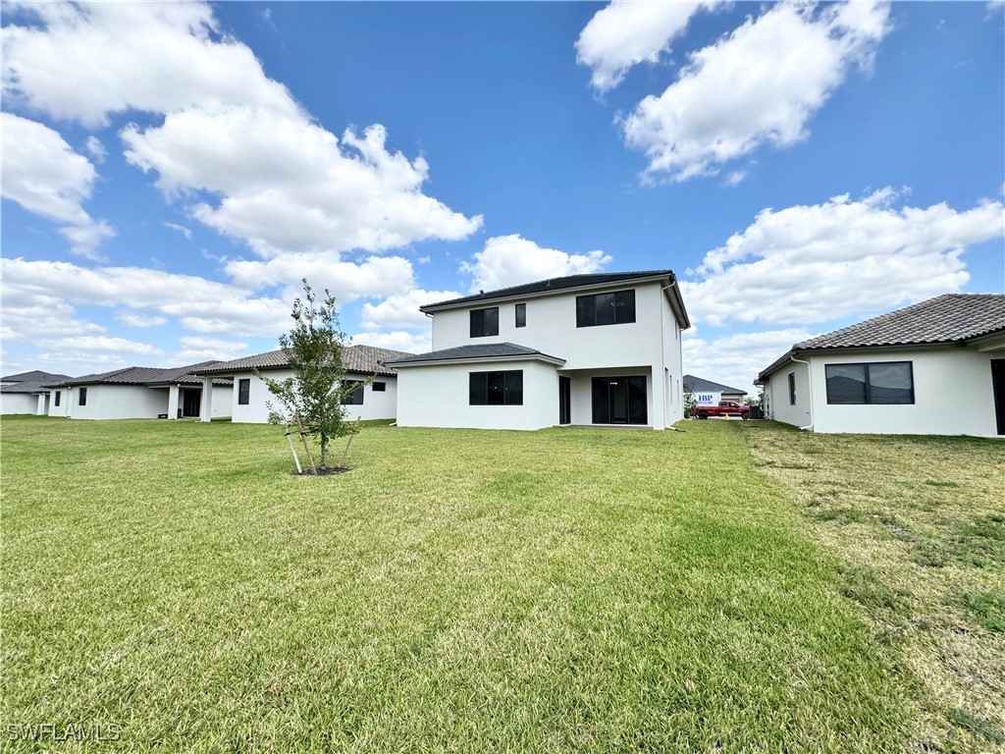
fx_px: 406
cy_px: 377
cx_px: 502
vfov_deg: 85.7
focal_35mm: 14
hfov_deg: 102.1
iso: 50
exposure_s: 1/2273
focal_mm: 2.22
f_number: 2.2
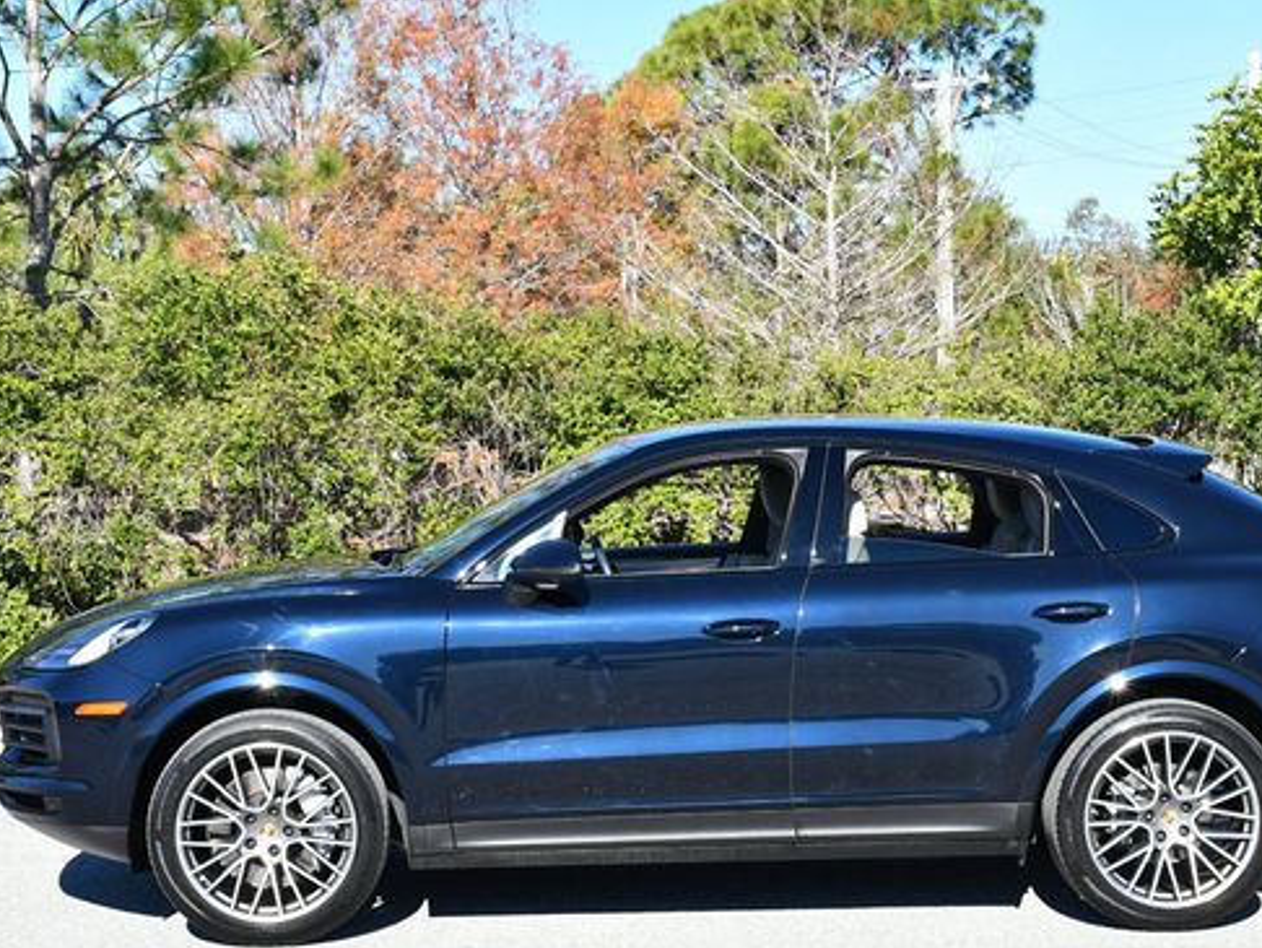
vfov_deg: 19.4
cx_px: 706
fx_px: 2772
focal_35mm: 76
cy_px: 512
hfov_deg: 25.6
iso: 160
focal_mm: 30
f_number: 8
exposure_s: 1/250
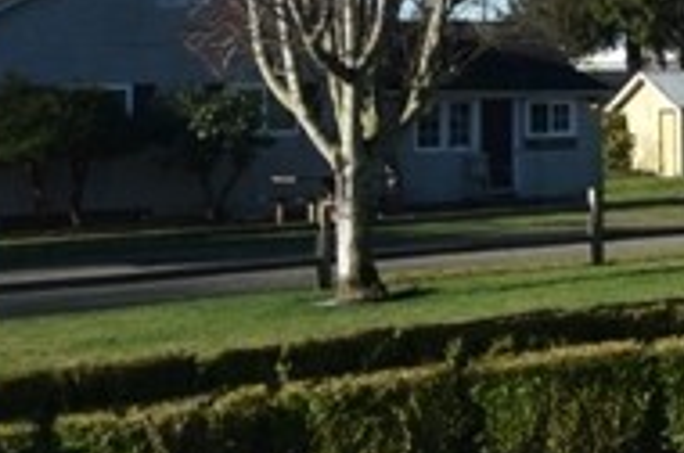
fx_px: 1536
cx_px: 1278
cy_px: -164
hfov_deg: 18.6
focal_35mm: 81
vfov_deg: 15.8
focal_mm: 10
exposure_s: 1/250
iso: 200
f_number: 8
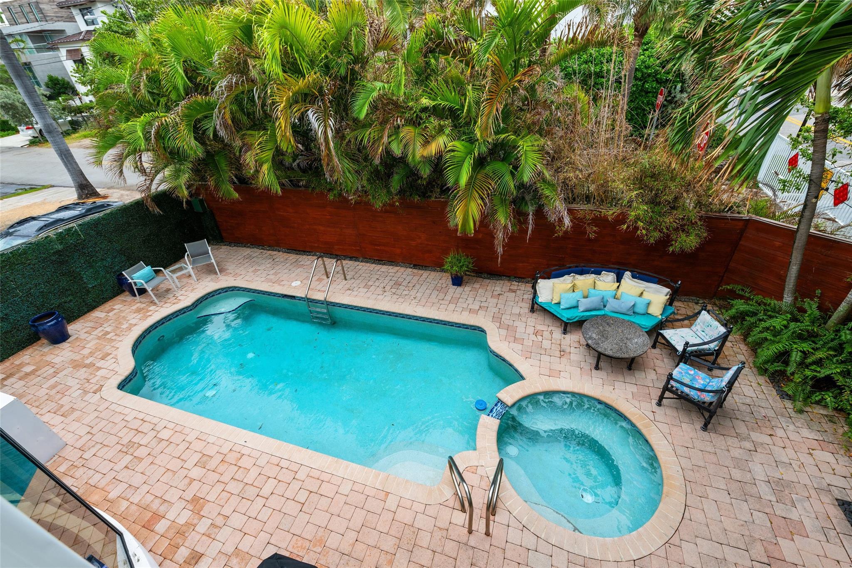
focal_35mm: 16
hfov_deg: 96.7
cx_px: 426
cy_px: 284
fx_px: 379
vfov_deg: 73.7
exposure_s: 1/160
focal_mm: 16
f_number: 8
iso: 320
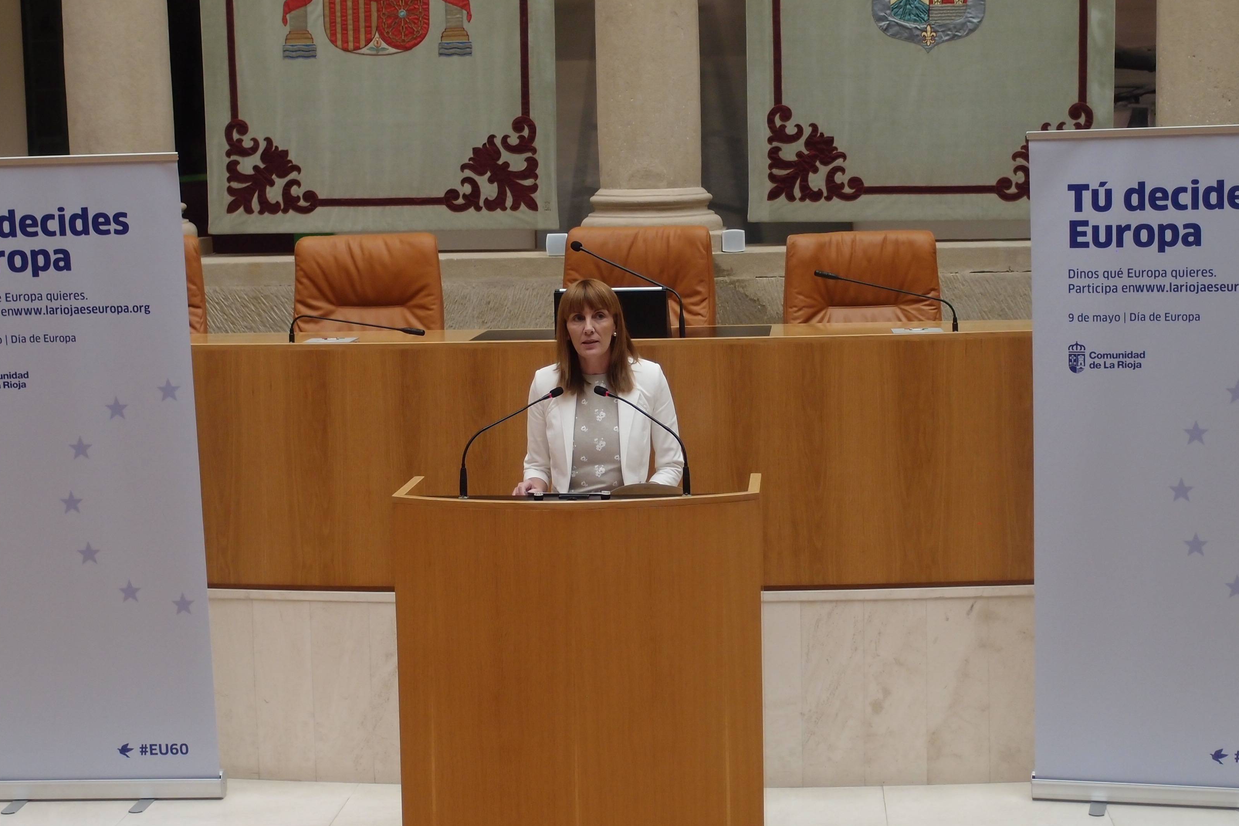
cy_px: 401
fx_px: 2237
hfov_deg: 31.0
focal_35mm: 65
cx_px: 600
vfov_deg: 20.9
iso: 160
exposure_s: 1/125
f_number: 2.1
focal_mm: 11.84
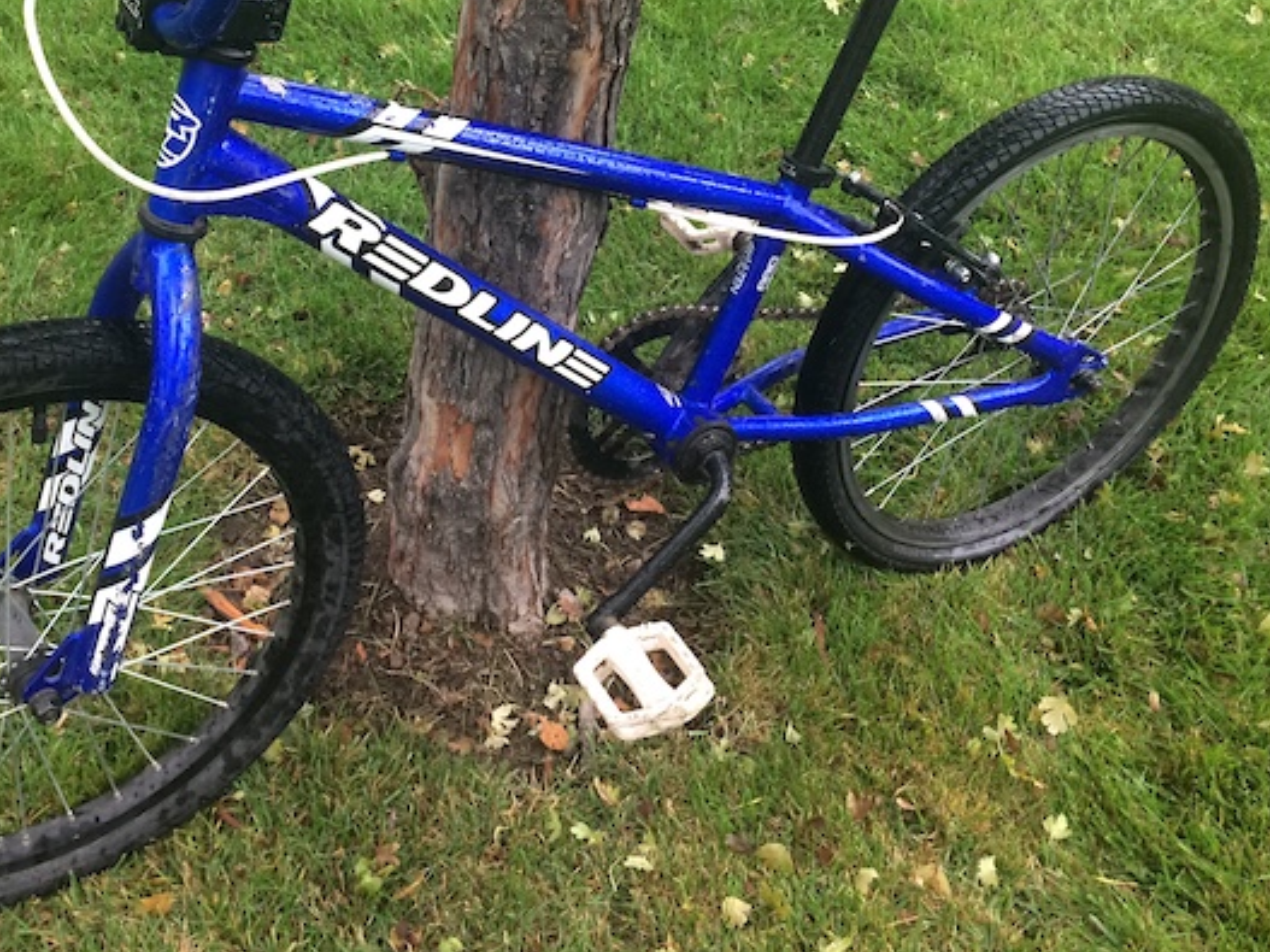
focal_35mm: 44
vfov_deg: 32.4
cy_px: 277
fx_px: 1614
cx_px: 492
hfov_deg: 42.7
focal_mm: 4.15
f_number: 2.2
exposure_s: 1/30
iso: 32
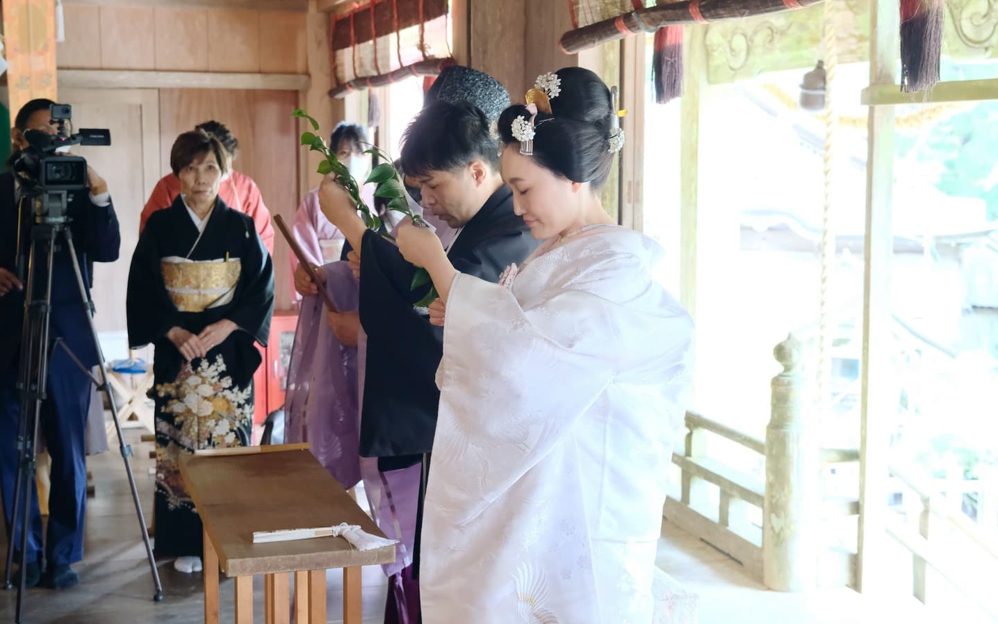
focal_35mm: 47
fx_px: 1279
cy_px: 302
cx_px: 500
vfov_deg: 27.4
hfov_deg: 42.6
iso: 3200
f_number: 4
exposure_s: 1/30
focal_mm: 30.8
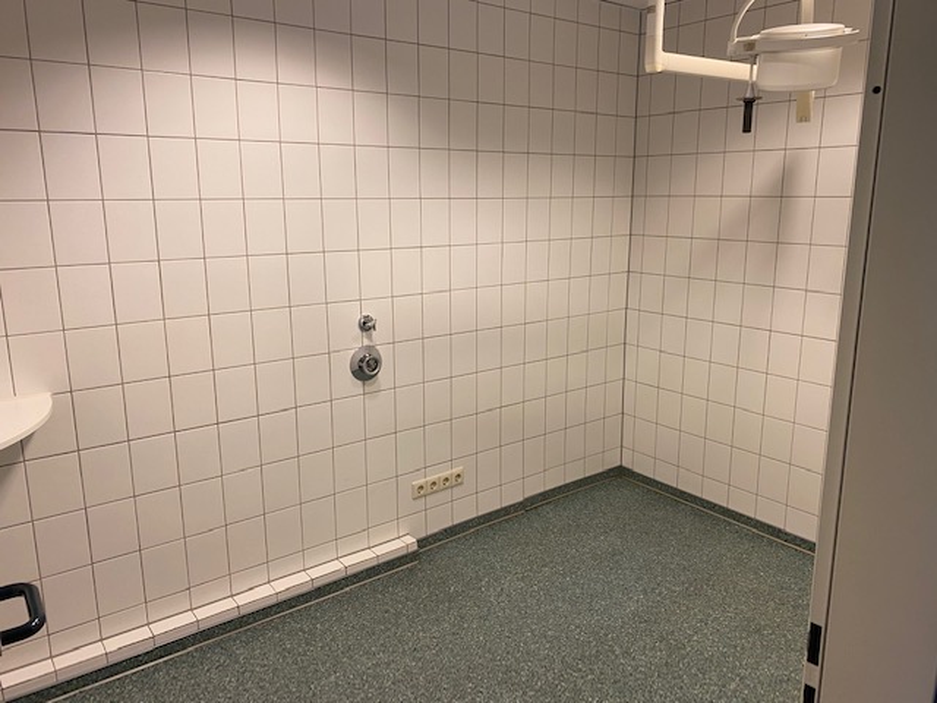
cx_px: 468
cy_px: 352
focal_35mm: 26
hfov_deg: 67.3
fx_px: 704
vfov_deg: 53.1
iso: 80
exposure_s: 1/50
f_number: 1.8
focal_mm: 4.25
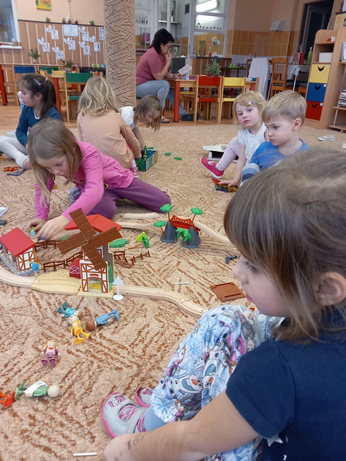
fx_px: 360
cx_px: 173
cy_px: 230
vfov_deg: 65.3
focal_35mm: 27
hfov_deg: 51.4
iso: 160
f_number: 1.8
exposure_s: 1/50
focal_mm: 4
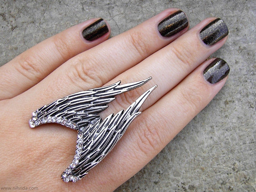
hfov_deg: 52.6
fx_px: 259
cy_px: 96
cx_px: 128
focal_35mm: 35
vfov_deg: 40.7
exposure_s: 1/64
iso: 50
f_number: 3.5
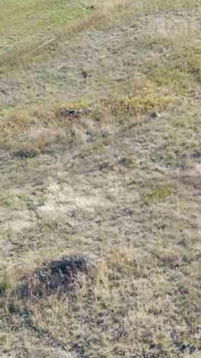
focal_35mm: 151
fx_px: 1432
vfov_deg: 14.0
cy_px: 359
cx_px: 692
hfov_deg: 6.9
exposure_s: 1/2500
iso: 150
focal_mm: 6.72
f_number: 1.7
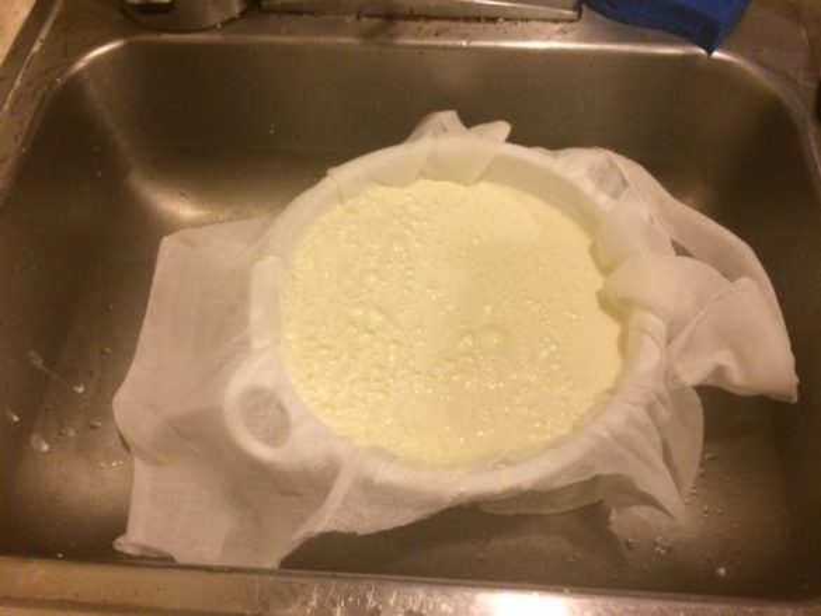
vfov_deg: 48.2
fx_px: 688
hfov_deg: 61.6
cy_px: 308
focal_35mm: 29
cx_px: 410
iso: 200
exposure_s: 1/30
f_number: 2.2
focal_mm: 4.15
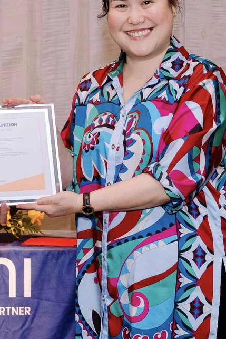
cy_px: 83
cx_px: -13
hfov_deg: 10.4
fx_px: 1233
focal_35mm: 131
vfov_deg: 15.6
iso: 1250
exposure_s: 1/160
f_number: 4
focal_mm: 35
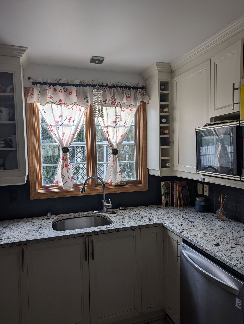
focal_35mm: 25
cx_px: 122
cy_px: 162
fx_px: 235
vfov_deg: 69.4
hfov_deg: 54.9
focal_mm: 5.43
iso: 45
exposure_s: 1/188
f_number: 1.89
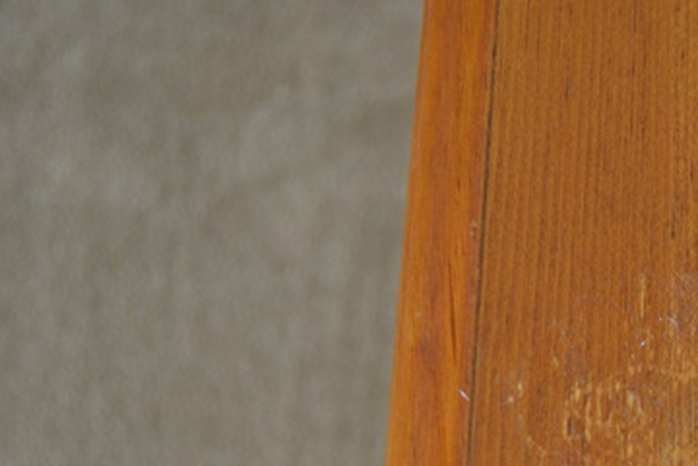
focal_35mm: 75
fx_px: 1454
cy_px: 437
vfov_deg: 17.8
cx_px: 861
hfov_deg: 24.2
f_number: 3.8
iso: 800
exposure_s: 1/50
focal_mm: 20
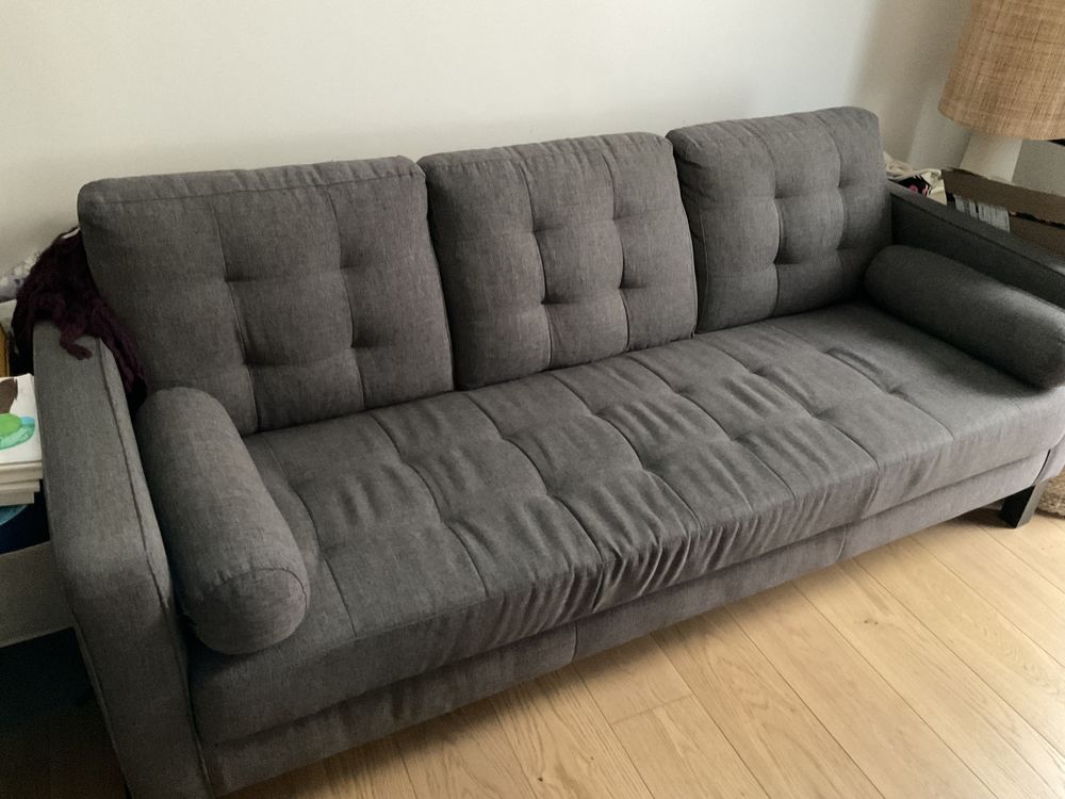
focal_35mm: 29
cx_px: 532
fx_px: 892
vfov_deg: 48.2
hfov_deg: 61.7
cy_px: 400
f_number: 1.8
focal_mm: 3
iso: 500
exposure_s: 1/25
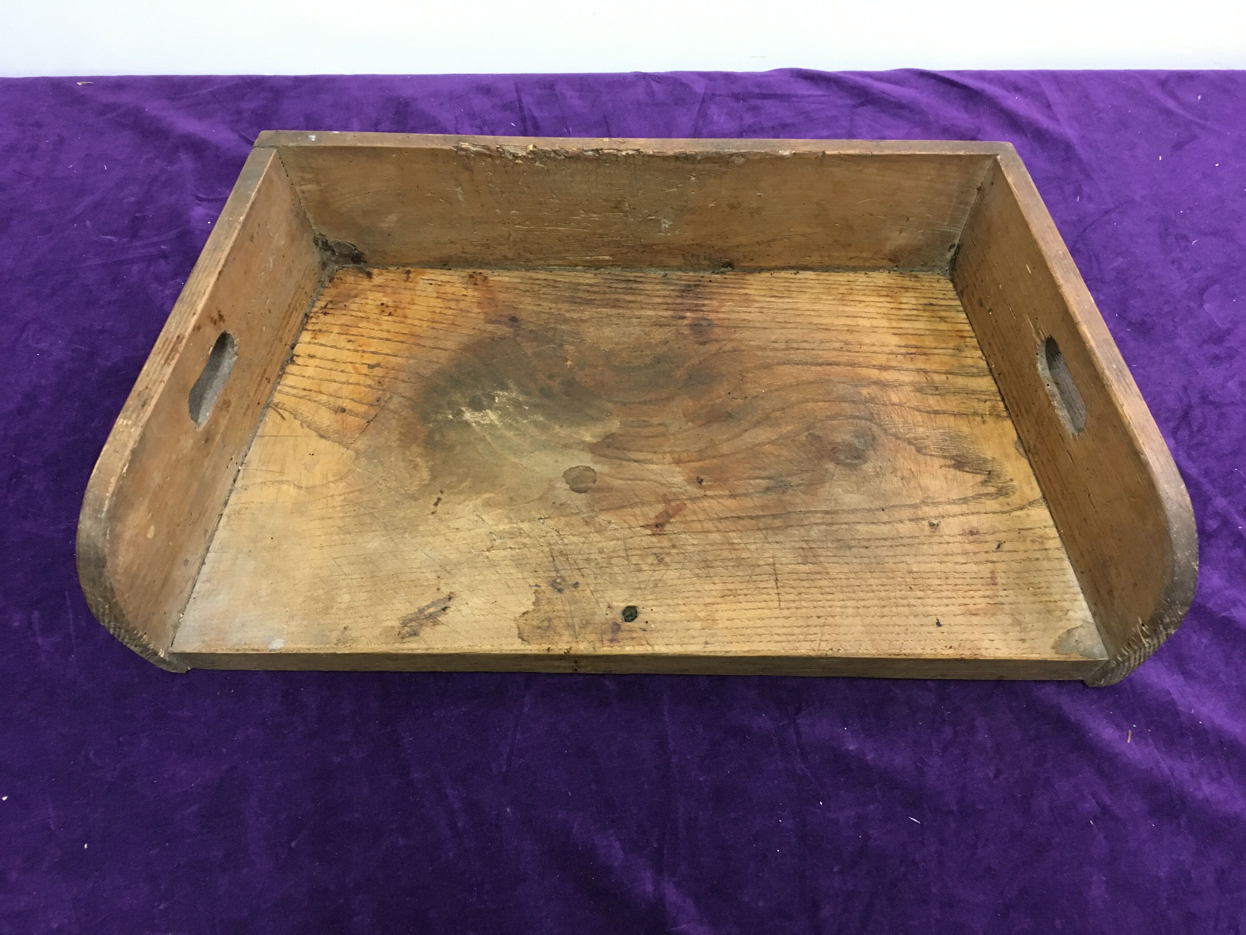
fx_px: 1044
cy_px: 468
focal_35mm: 29
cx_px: 623
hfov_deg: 61.7
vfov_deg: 48.2
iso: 250
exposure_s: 1/33
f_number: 2.2
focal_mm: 4.15
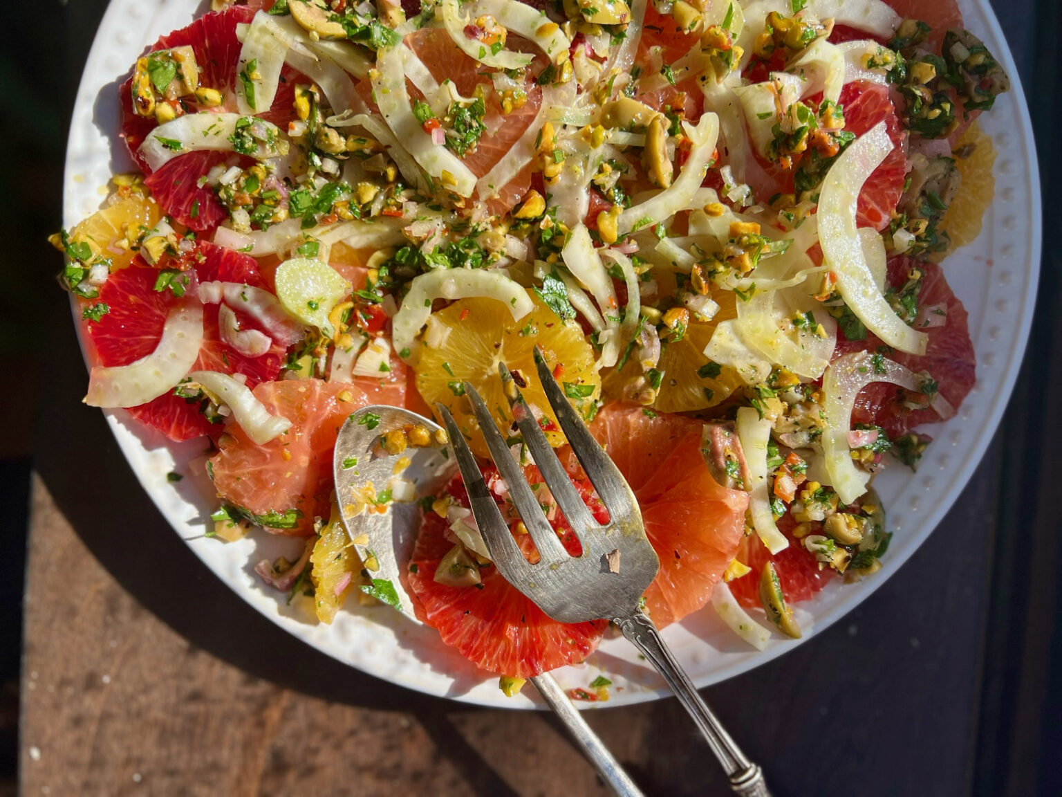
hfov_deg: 67.3
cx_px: 531
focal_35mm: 26
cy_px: 398
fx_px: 798
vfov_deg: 53.1
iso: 50
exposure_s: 1/3077
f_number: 1.5
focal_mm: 5.7
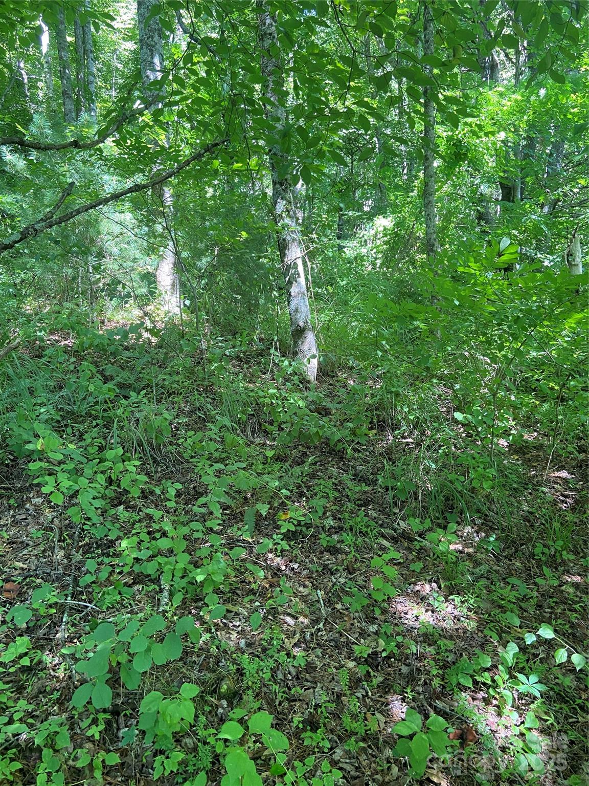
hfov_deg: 53.1
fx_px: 590
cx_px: 294
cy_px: 393
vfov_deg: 67.3
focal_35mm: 26
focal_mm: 4.25
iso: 125
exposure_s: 1/90
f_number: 1.8
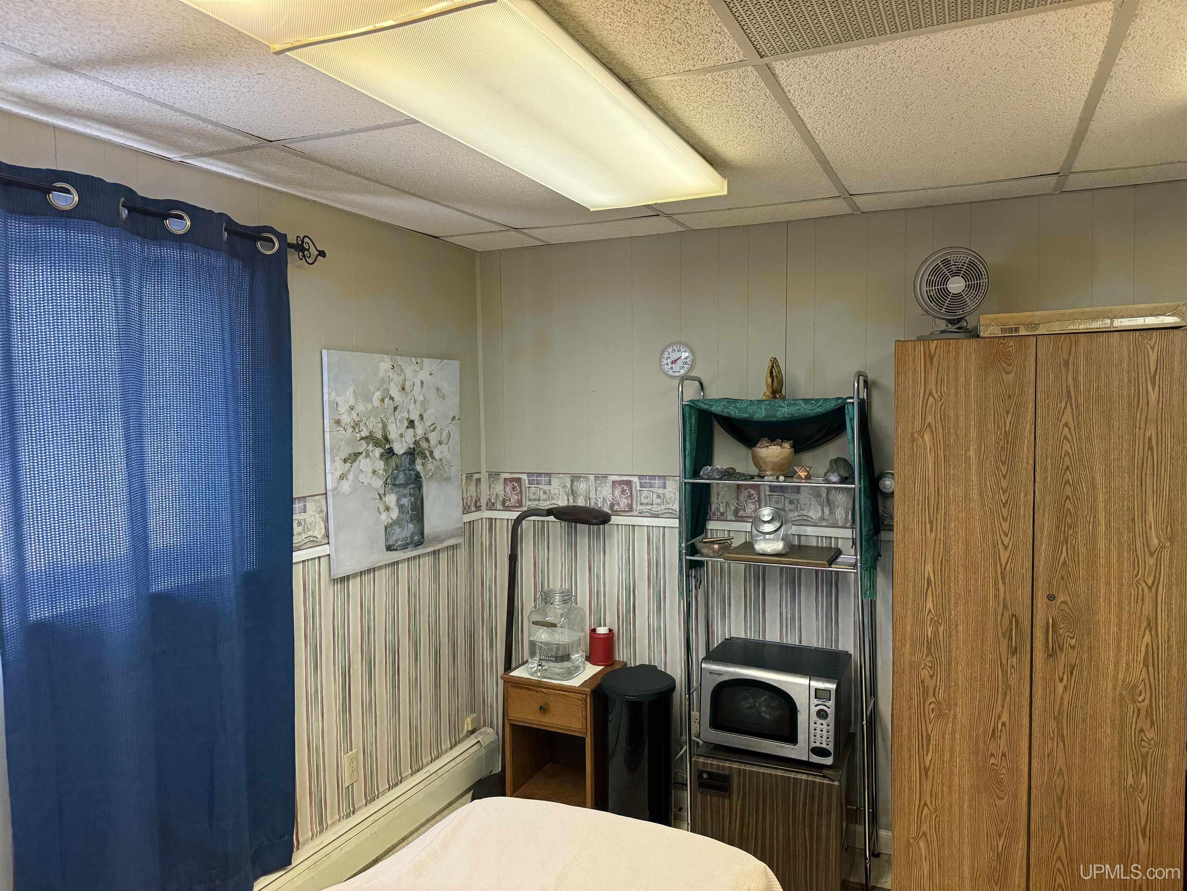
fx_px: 823
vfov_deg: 56.8
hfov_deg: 71.6
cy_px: 446
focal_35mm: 24
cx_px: 594
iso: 400
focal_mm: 6.76
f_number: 1.78
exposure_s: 1/120
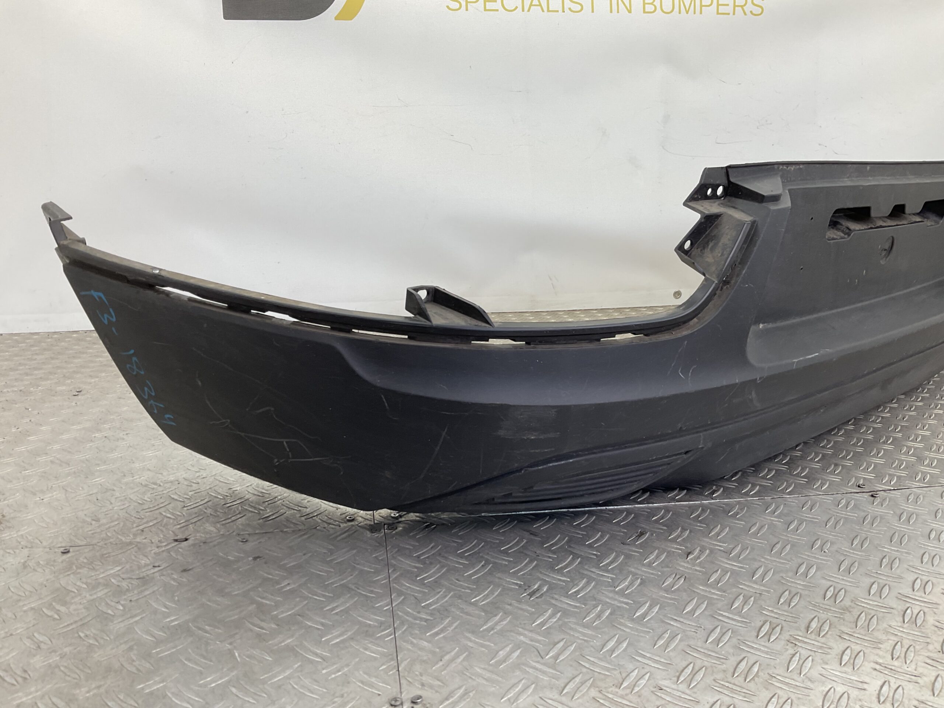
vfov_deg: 48.2
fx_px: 791
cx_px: 472
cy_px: 354
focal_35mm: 29
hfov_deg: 61.7
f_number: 1.8
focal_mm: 3
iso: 25
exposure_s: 1/100
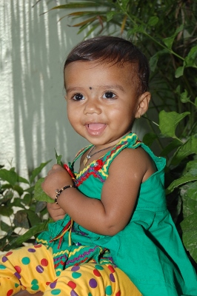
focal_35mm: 78
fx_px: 641
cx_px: 98
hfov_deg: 17.5
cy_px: 148
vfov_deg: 26.0
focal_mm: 52
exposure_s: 1/80
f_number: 8
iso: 200
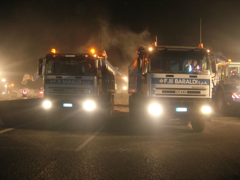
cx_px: 120
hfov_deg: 49.0
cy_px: 90
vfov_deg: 37.7
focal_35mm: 38
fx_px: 263
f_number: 2.8
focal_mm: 7.8
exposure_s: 1/12.2
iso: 200
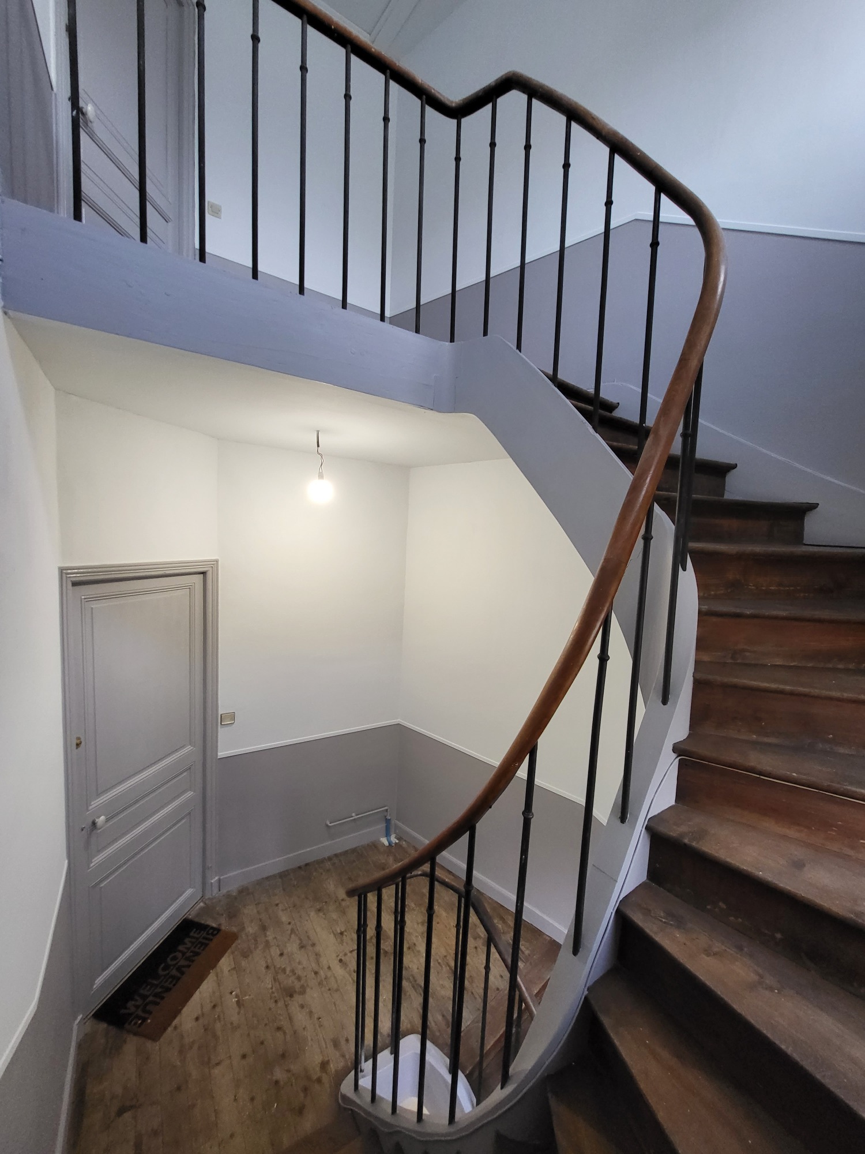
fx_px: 433
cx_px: 432
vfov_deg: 106.2
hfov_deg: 89.9
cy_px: 577
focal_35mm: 13
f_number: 2.2
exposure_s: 1/50
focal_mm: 1.74
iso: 320
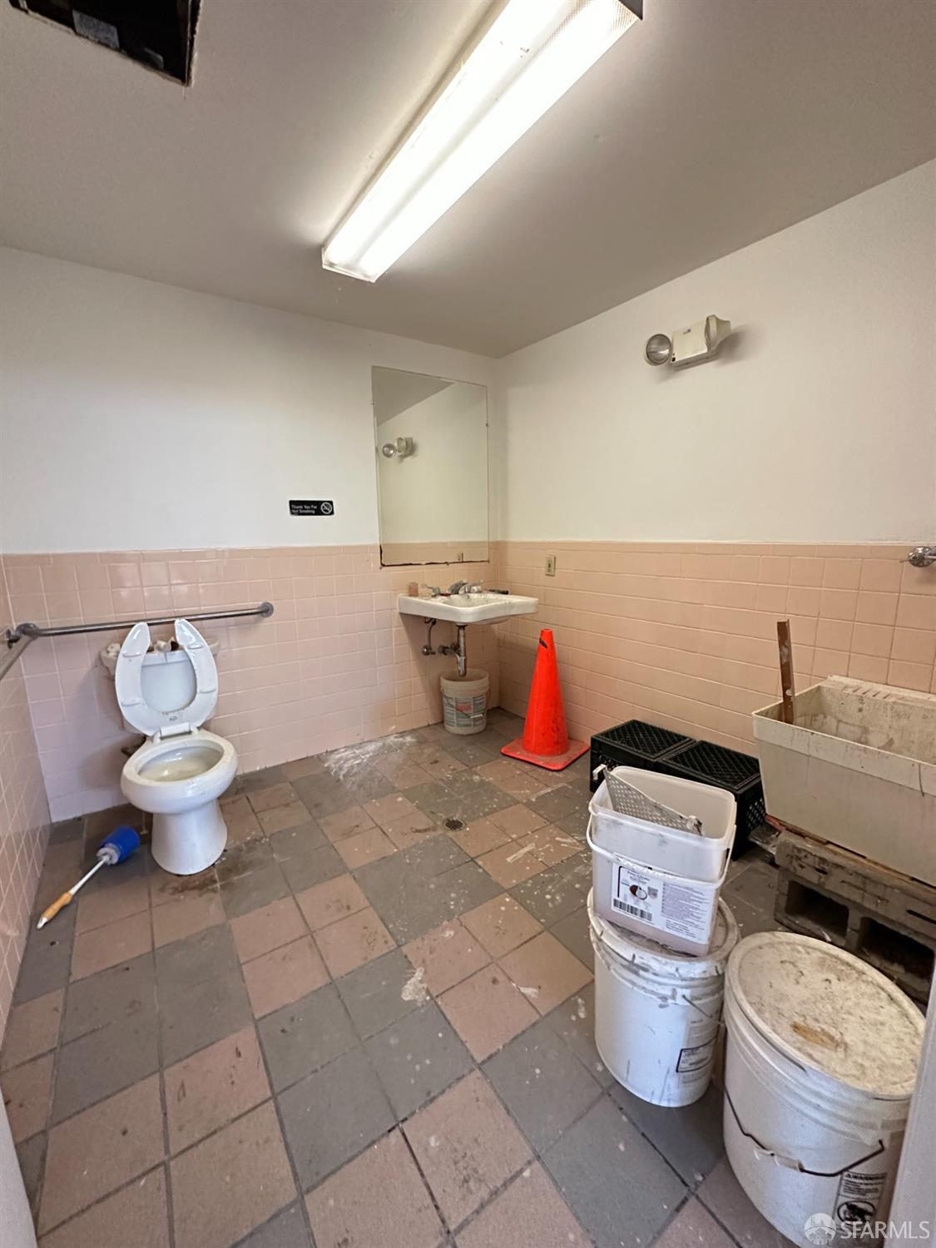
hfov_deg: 85.7
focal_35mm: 14
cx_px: 468
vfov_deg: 102.1
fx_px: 505
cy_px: 624
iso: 1000
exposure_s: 1/60
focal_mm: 2.22
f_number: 2.2
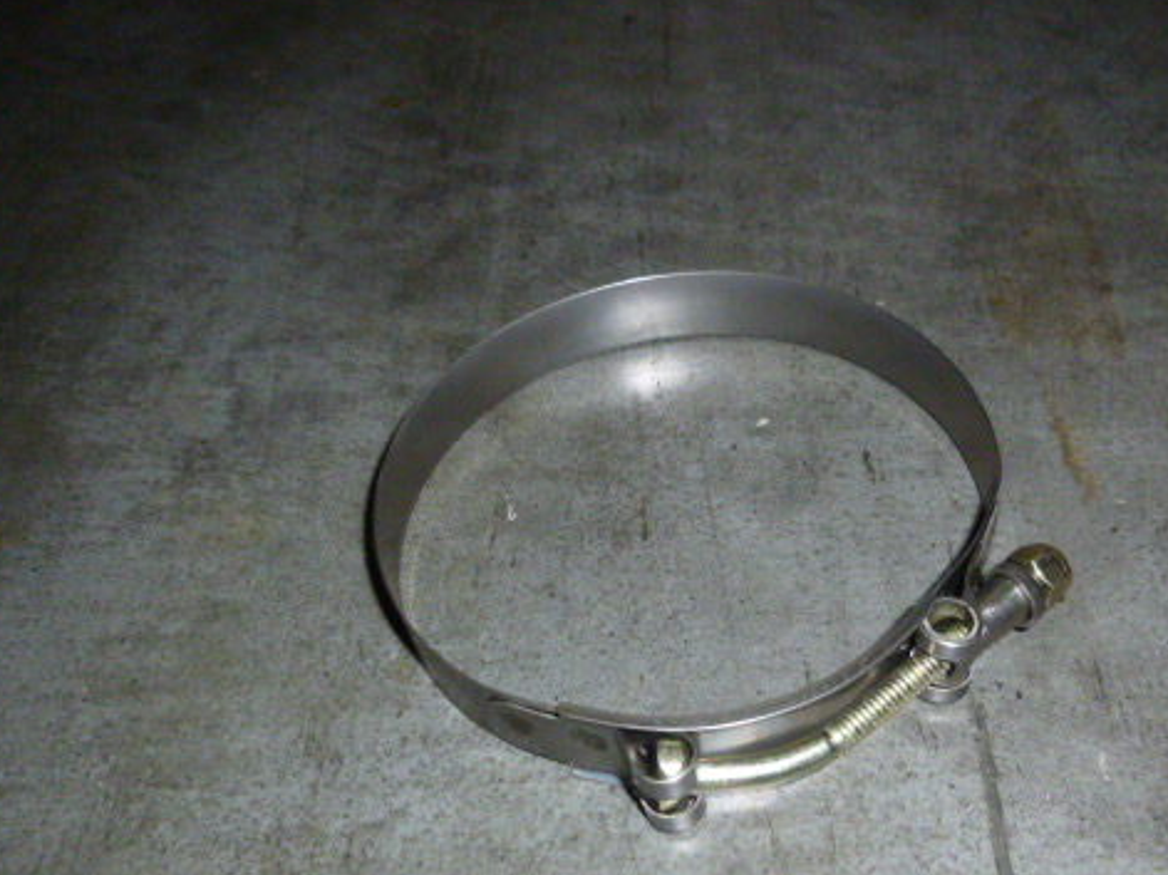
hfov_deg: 53.9
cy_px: 560
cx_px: 637
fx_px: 1147
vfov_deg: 41.4
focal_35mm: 34
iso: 400
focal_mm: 4.5
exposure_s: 1/125
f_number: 3.1
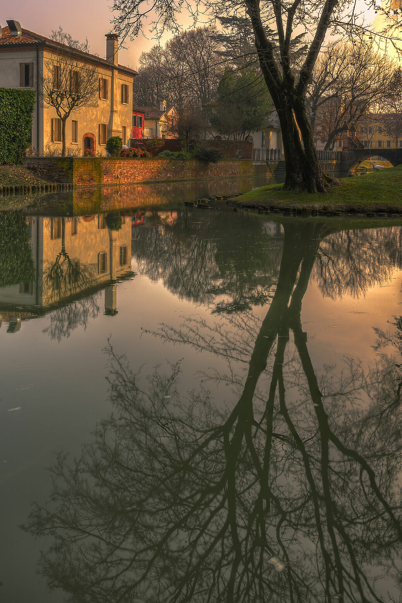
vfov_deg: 50.7
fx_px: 620
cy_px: 187
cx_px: 152
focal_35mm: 37
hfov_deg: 35.8
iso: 100
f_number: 14
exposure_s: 1/40
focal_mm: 24
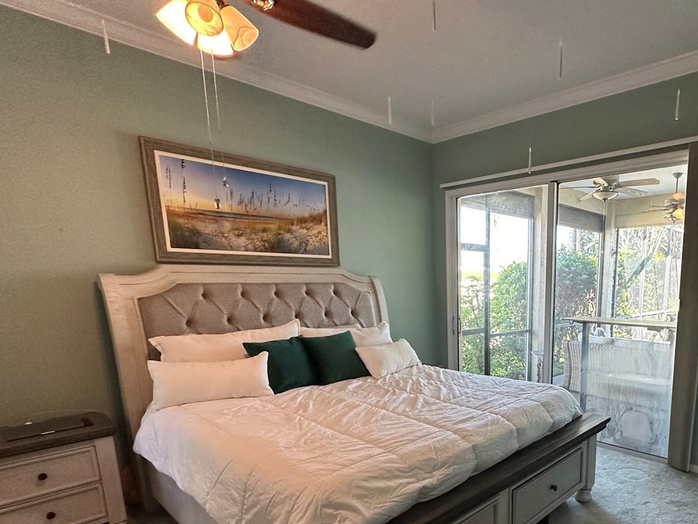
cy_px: 367
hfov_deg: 73.0
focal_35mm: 22
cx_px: 490
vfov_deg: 59.1
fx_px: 444
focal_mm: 2.22
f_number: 2.2
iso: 320
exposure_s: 1/120
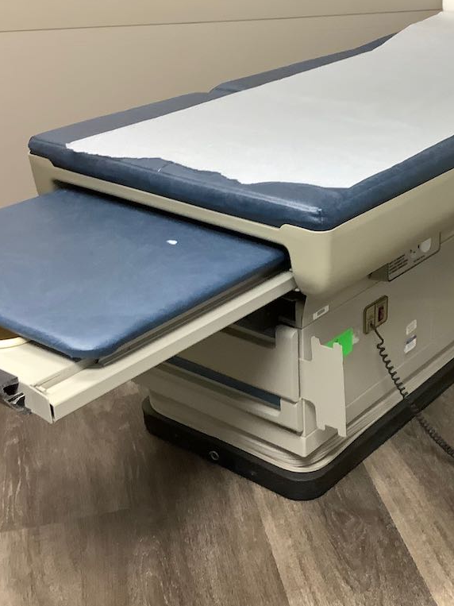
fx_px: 910
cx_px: 315
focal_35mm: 52
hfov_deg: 27.8
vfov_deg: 36.8
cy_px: 275
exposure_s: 1/60
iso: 200
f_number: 2.4
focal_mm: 3.3
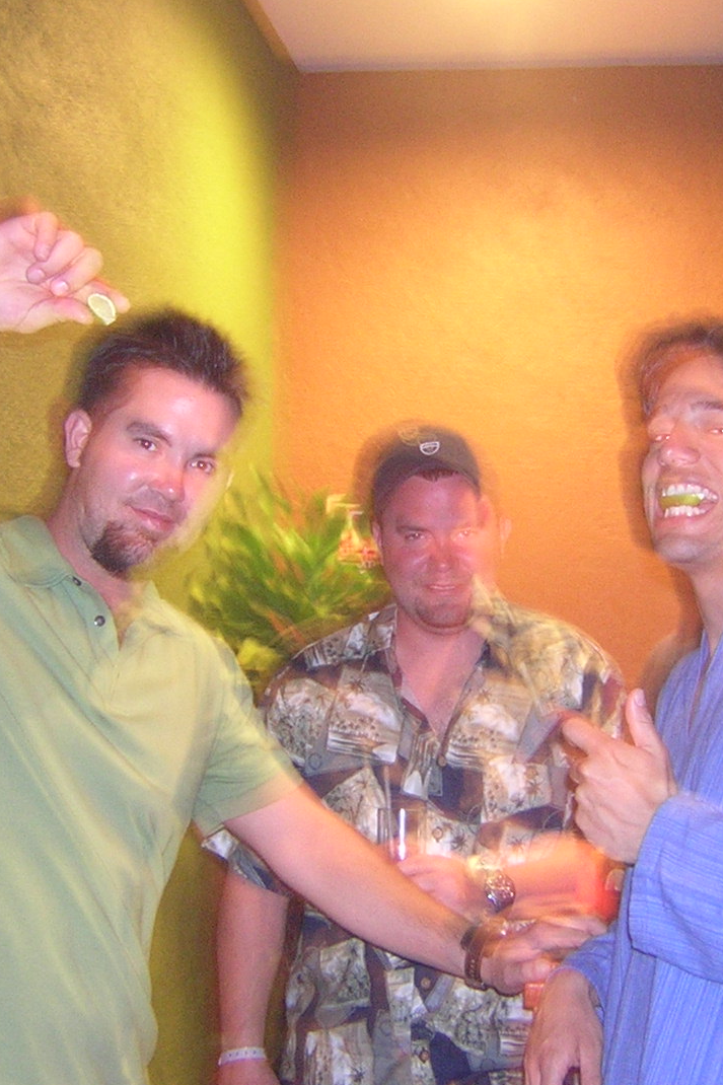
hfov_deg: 24.1
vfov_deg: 35.6
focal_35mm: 56
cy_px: 484
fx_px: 1687
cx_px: 451
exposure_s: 1/2.1
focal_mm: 4.7
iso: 400
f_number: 2.6
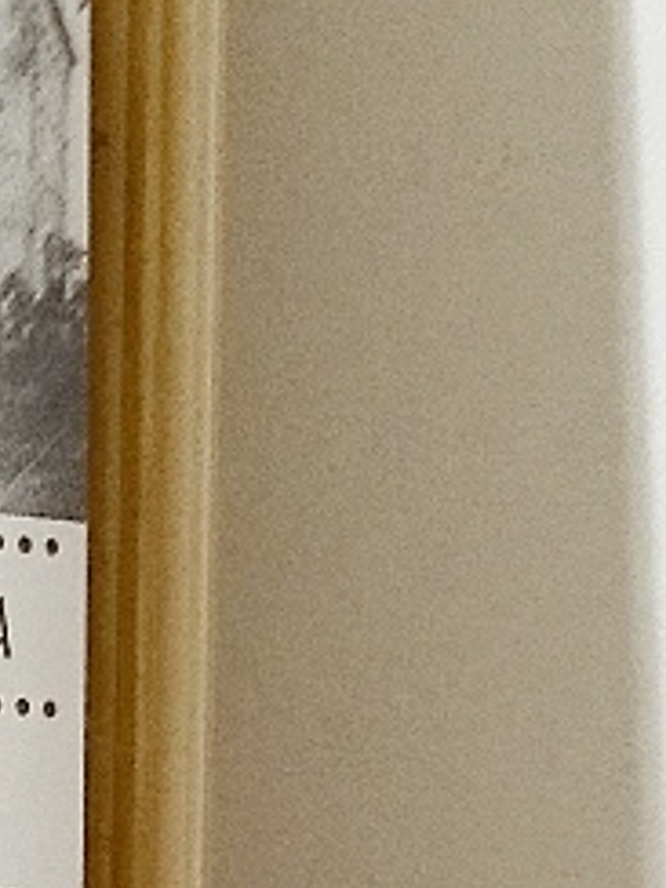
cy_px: 1347
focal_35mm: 164
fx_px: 4207
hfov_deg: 8.3
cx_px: -899
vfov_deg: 11.5
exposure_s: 1/50
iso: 710
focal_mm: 5.95
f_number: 1.89
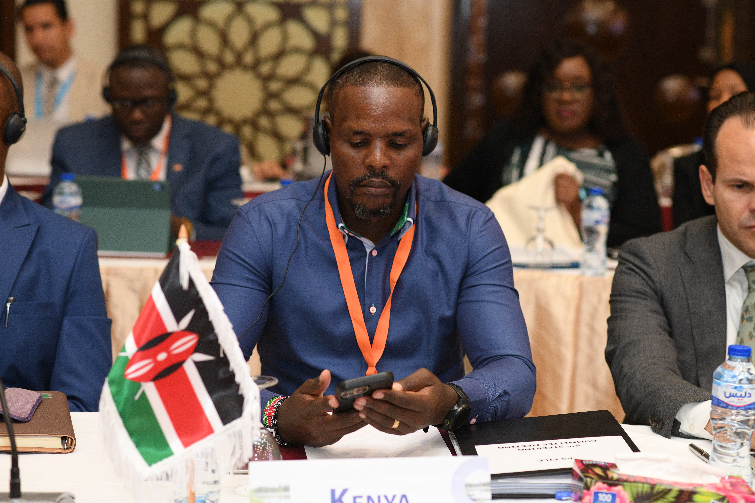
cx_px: 378
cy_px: 252
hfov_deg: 23.9
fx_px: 1782
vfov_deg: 16.1
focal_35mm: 85
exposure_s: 1/160
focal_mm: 85
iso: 1250
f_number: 3.5
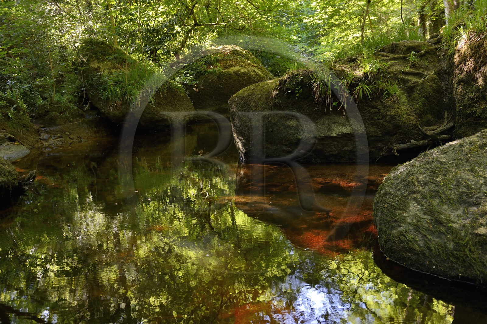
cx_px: 244
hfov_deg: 60.3
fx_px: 419
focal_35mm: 31
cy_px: 162
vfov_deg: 42.3
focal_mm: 31
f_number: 4.5
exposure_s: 1/50
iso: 800
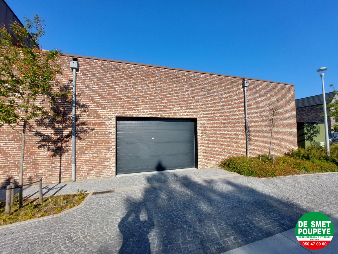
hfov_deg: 106.2
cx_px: 169
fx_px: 127
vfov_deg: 89.9
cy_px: 127
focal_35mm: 13
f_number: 2.2
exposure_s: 1/1686
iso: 50
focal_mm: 1.74
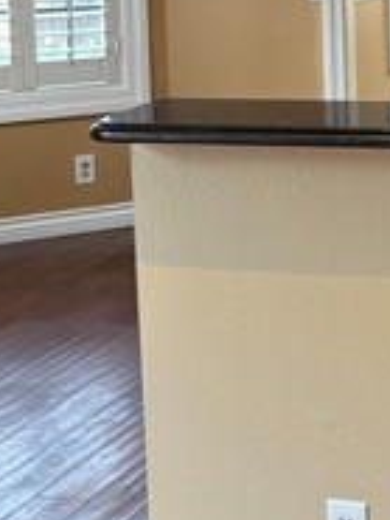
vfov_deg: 20.9
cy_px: -25
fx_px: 1350
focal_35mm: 90
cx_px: 539
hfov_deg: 15.5
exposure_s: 1/60
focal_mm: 5.96
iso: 160
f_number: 1.6
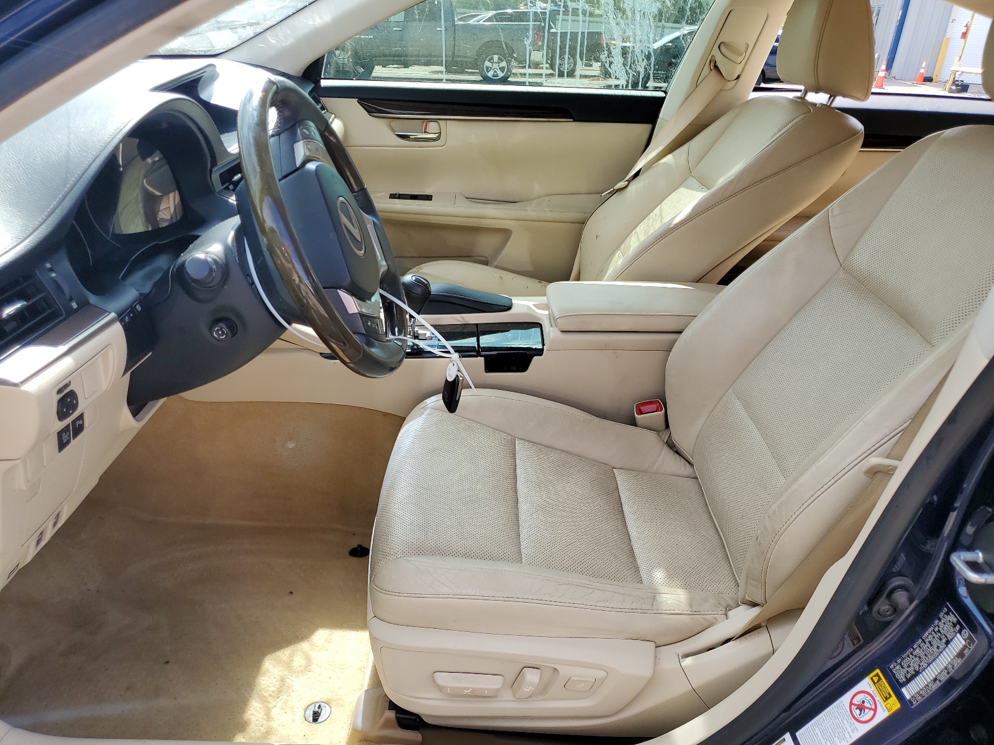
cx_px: 497
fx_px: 747
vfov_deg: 53.1
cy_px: 372
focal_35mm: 26
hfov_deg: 67.3
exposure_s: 1/769
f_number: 1.5
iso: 50
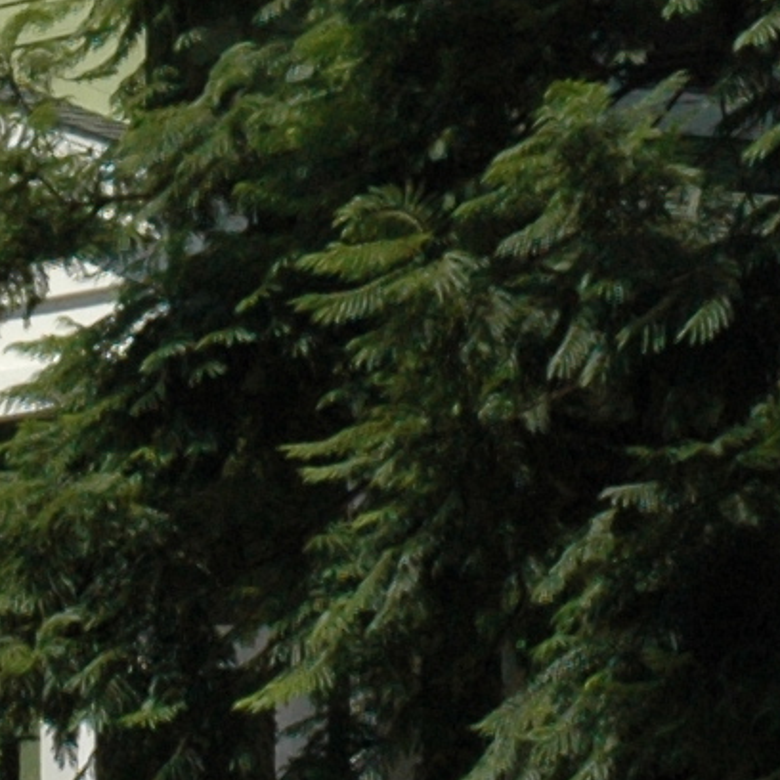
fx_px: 6937
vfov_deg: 6.4
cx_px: 162
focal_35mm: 272
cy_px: -271
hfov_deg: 6.4
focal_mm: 29
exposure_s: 1/640
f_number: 13
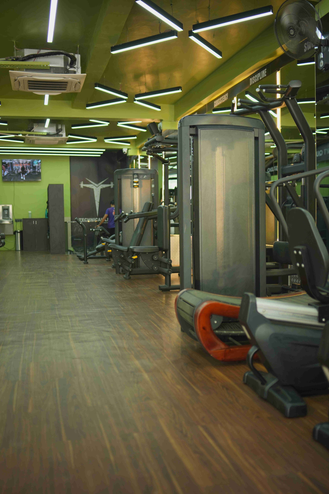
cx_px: 164
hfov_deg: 37.9
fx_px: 480
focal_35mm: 35
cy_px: 247
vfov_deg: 54.4
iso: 500
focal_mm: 35
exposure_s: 1/160
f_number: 1.8
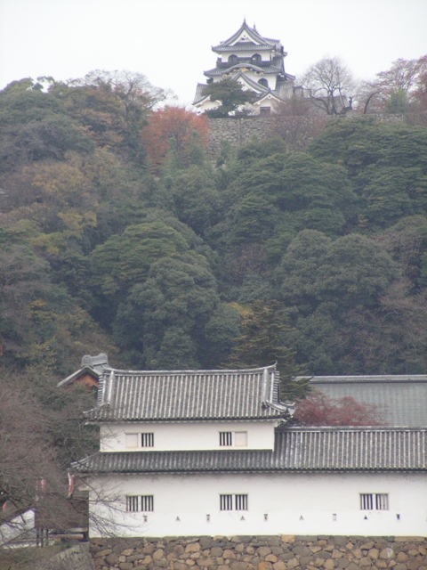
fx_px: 3355
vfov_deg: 9.7
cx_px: 214
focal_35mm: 204
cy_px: 285
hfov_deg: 7.3
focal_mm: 34.1
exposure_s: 1/60
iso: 160
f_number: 3.3
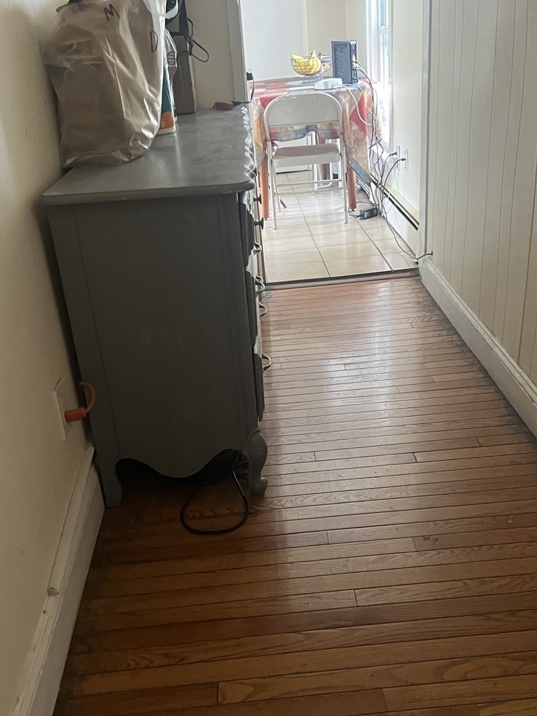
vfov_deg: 50.0
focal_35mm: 37
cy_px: 406
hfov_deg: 38.6
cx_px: 300
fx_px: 765
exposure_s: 1/40
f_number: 1.5
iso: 500
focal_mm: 5.7
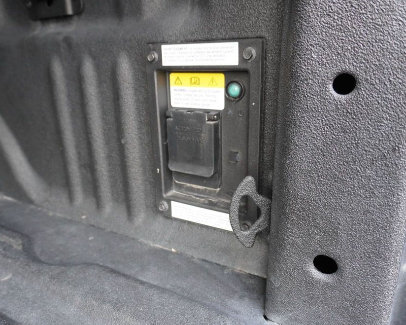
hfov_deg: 62.0
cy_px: 167
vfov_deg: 51.5
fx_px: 336
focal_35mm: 28
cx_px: 180
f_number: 4
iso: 1600
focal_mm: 16
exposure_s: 1/60
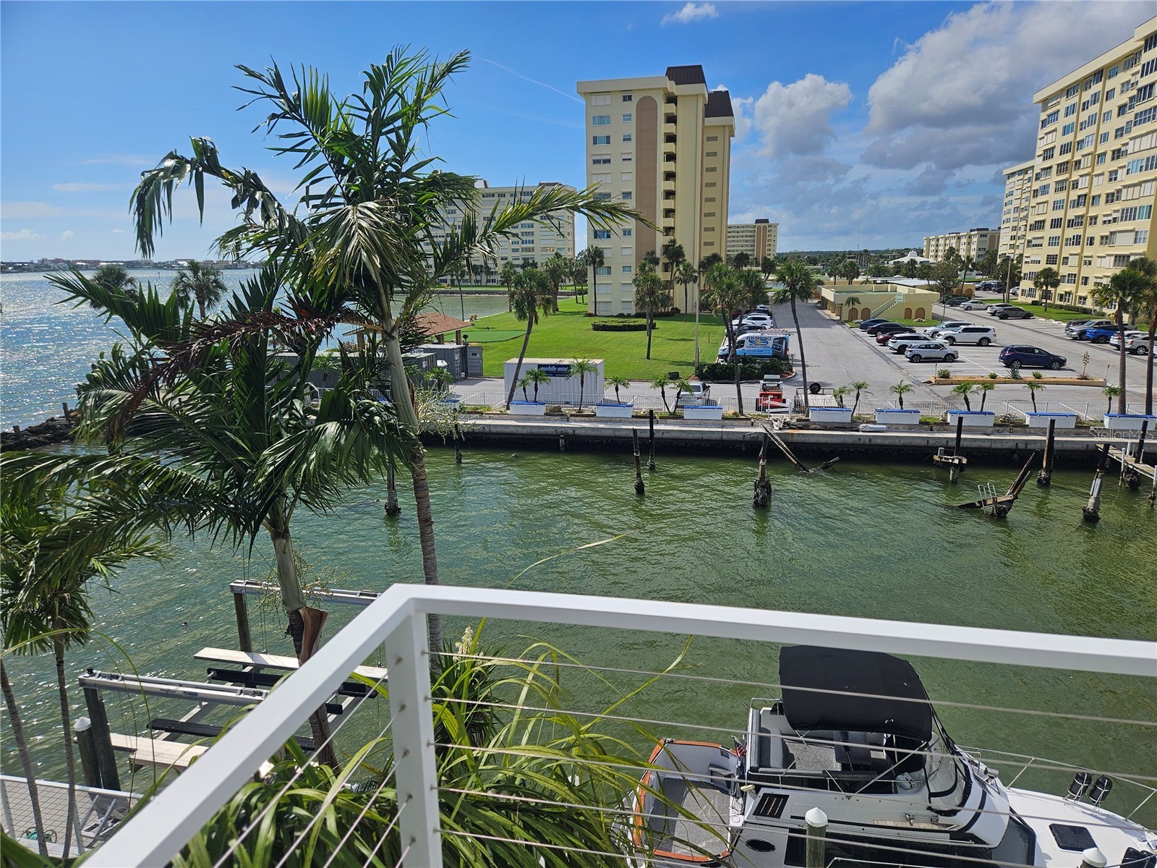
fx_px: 769
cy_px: 434
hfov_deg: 73.9
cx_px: 578
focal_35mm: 23
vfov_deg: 58.9
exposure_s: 1/2503
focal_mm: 5.4
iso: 25
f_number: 1.8
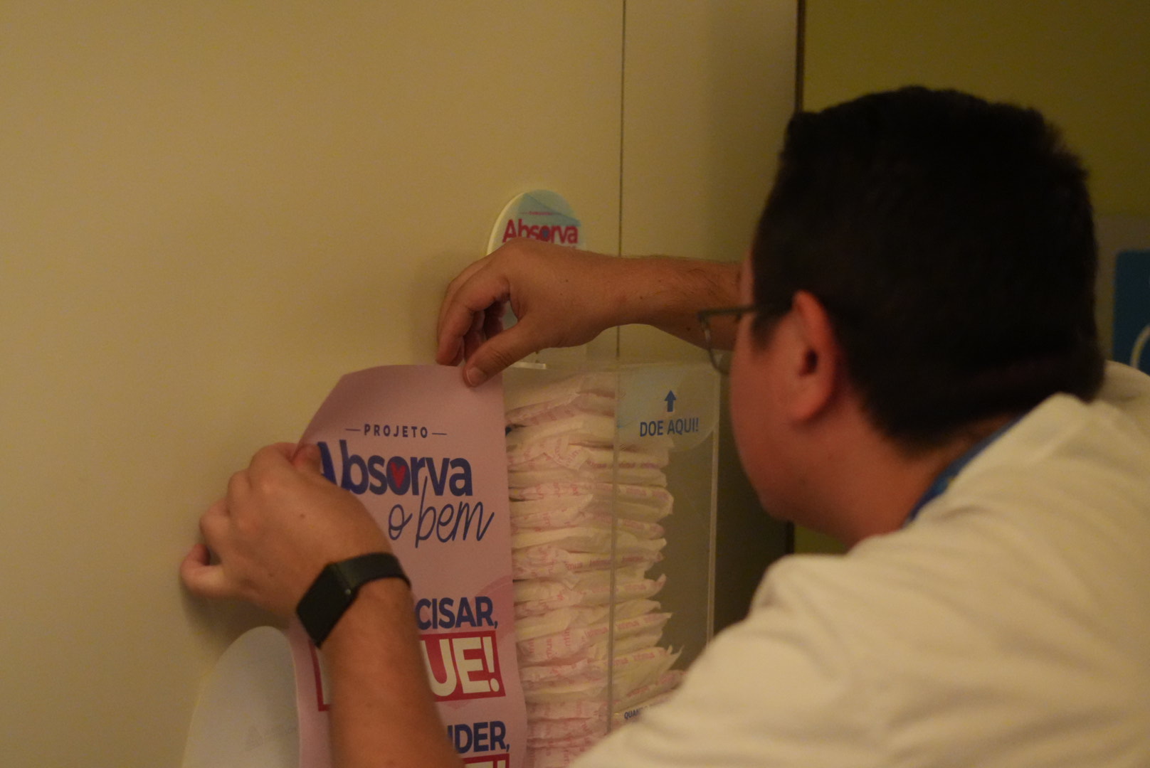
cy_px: 384
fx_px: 2397
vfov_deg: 18.2
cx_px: 575
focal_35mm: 75
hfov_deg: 27.0
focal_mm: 50
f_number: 2
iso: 6400
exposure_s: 1/250
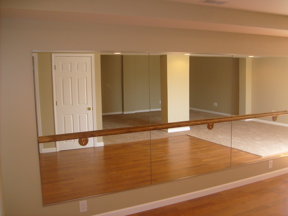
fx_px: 291
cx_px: 144
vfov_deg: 40.7
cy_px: 108
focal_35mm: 35
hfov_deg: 52.6
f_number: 2.8
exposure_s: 1/45
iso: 100
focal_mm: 5.8
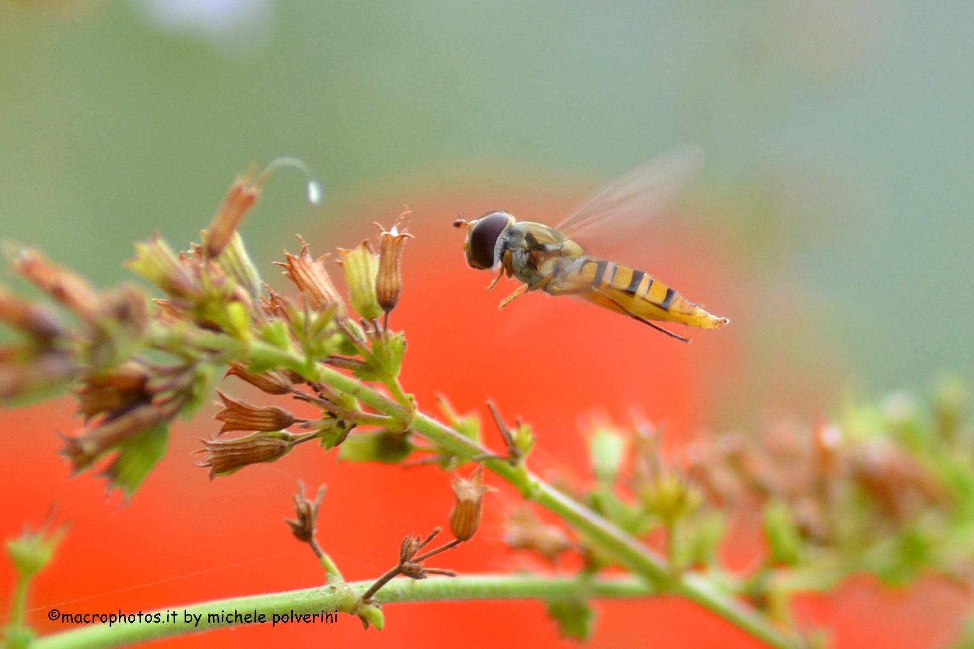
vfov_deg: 10.2
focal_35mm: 135
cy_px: 324
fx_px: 3652
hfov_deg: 15.2
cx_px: 487
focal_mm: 90
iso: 280
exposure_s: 1/320
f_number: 6.3
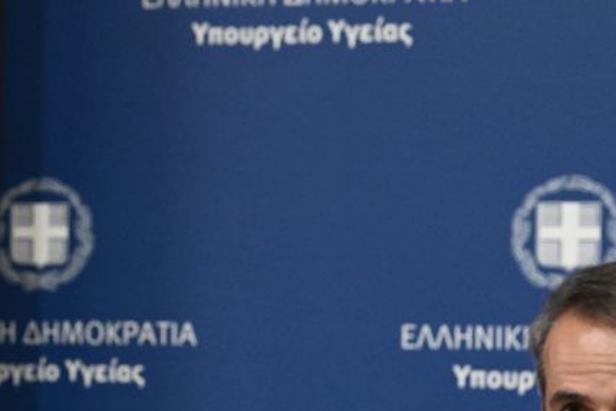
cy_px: 456
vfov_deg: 6.2
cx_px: 82
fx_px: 3781
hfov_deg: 9.3
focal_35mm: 221
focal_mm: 79
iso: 6400
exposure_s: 1/400
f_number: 5
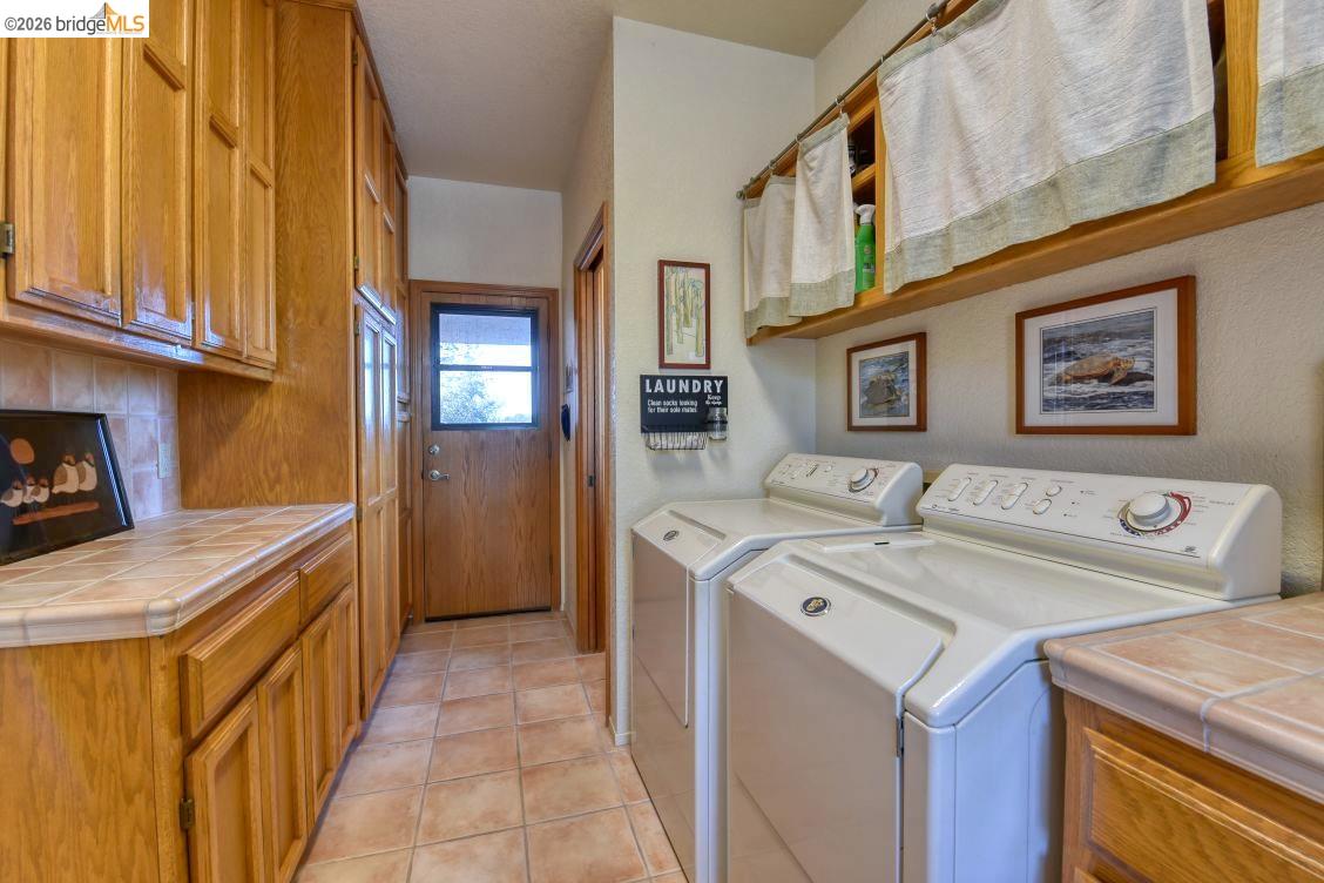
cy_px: 442
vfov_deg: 77.3
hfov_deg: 100.4
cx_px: 662
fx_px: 552
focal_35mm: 15
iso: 400
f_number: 11
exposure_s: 1/6
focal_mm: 15
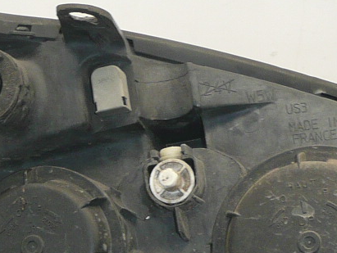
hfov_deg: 17.5
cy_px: 225
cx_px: 193
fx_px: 1091
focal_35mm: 112
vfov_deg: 13.1
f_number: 3.3
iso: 100
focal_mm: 4.6
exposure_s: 1/30
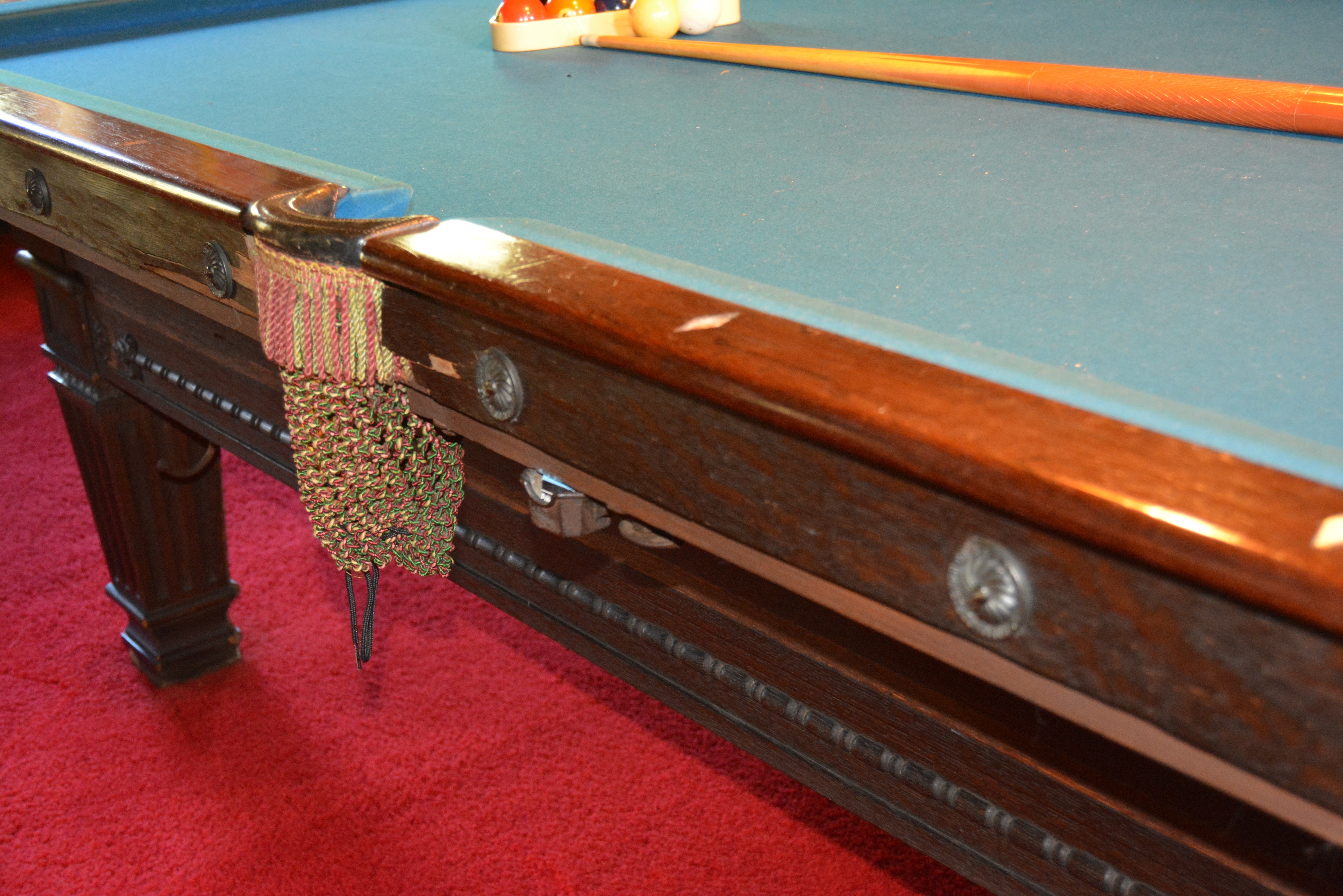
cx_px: 672
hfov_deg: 43.6
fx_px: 1679
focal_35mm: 45
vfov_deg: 29.9
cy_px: 448
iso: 3200
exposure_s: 1/60
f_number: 4.2
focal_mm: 30
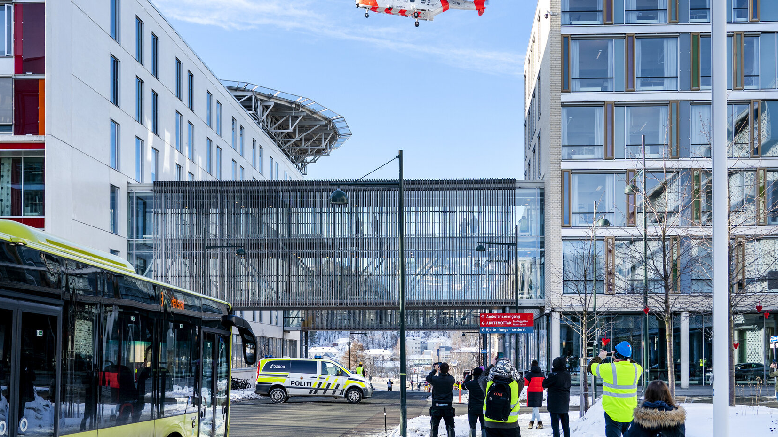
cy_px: 137
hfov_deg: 52.5
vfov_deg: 30.9
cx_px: 315
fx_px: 784
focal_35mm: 38
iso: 100
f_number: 5
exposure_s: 1/320
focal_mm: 30
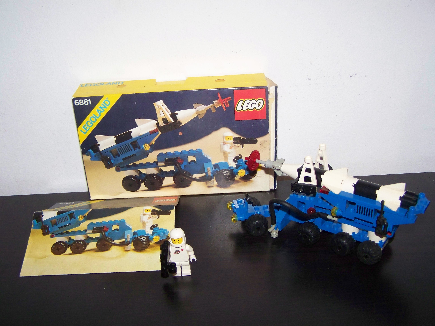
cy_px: 163
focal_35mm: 38
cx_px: 218
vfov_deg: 37.7
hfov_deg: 49.0
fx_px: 478
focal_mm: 6.3
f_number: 2.8
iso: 200
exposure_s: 1/30
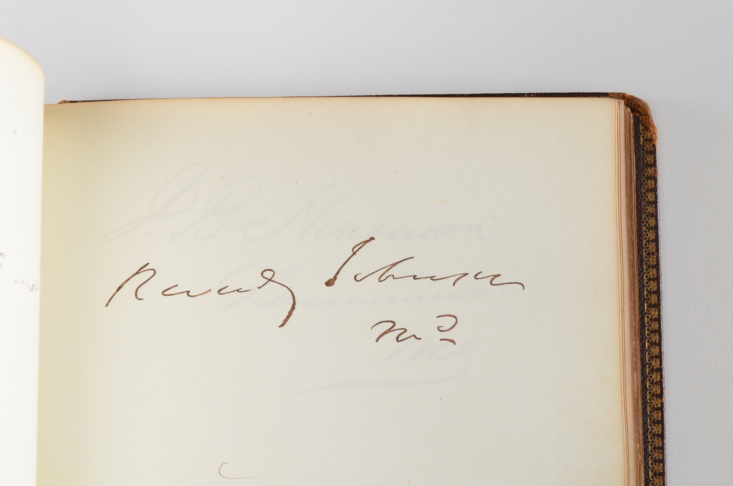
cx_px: 366
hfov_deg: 32.0
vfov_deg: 21.5
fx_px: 1280
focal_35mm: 63
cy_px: 243
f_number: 9
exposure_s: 1/100
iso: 100
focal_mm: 42
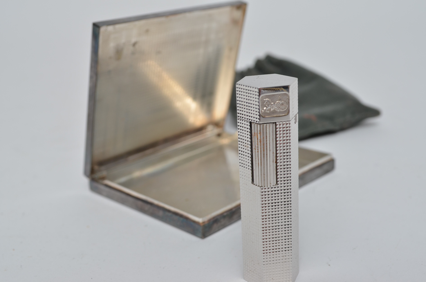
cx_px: 213
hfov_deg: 37.9
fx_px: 620
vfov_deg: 25.6
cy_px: 141
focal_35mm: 52
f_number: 8
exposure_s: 1/125
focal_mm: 35
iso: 250
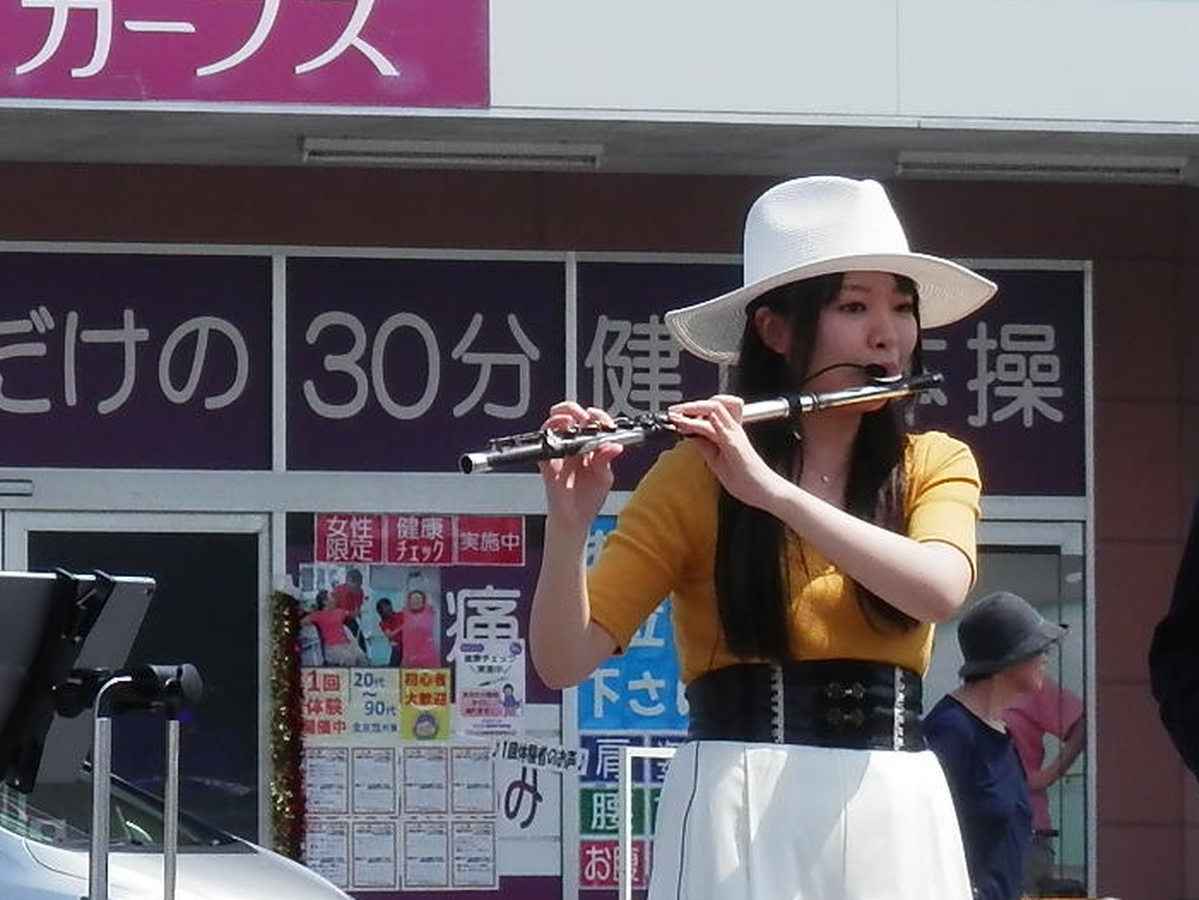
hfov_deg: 7.7
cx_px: 443
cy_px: 761
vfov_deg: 5.8
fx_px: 8903
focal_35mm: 257
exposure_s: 1/500
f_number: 4.8
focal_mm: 15.8
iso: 80
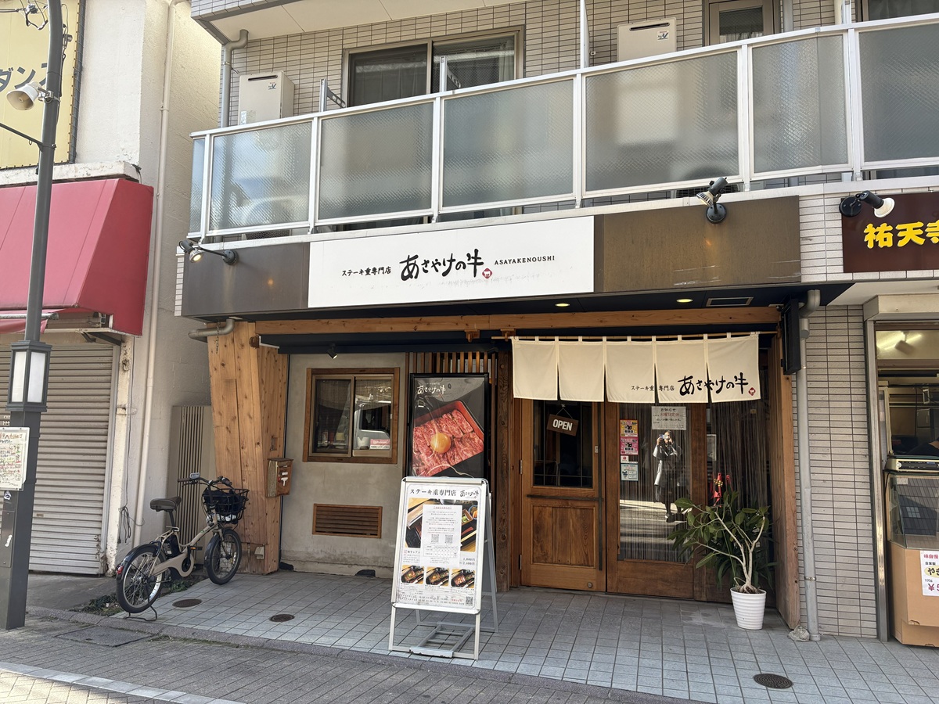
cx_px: 470
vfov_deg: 53.1
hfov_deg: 67.3
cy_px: 352
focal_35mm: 26
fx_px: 705
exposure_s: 1/475
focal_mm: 5.96
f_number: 1.6
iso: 50
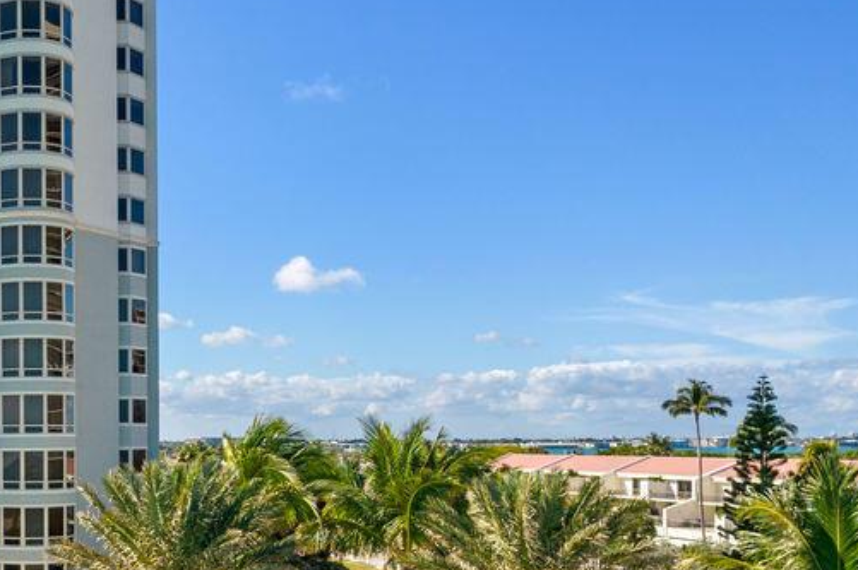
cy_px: 455
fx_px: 1071
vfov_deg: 29.1
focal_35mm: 45
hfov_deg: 39.4
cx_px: 34
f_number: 2.8
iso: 100
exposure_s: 1/2500
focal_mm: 8.38
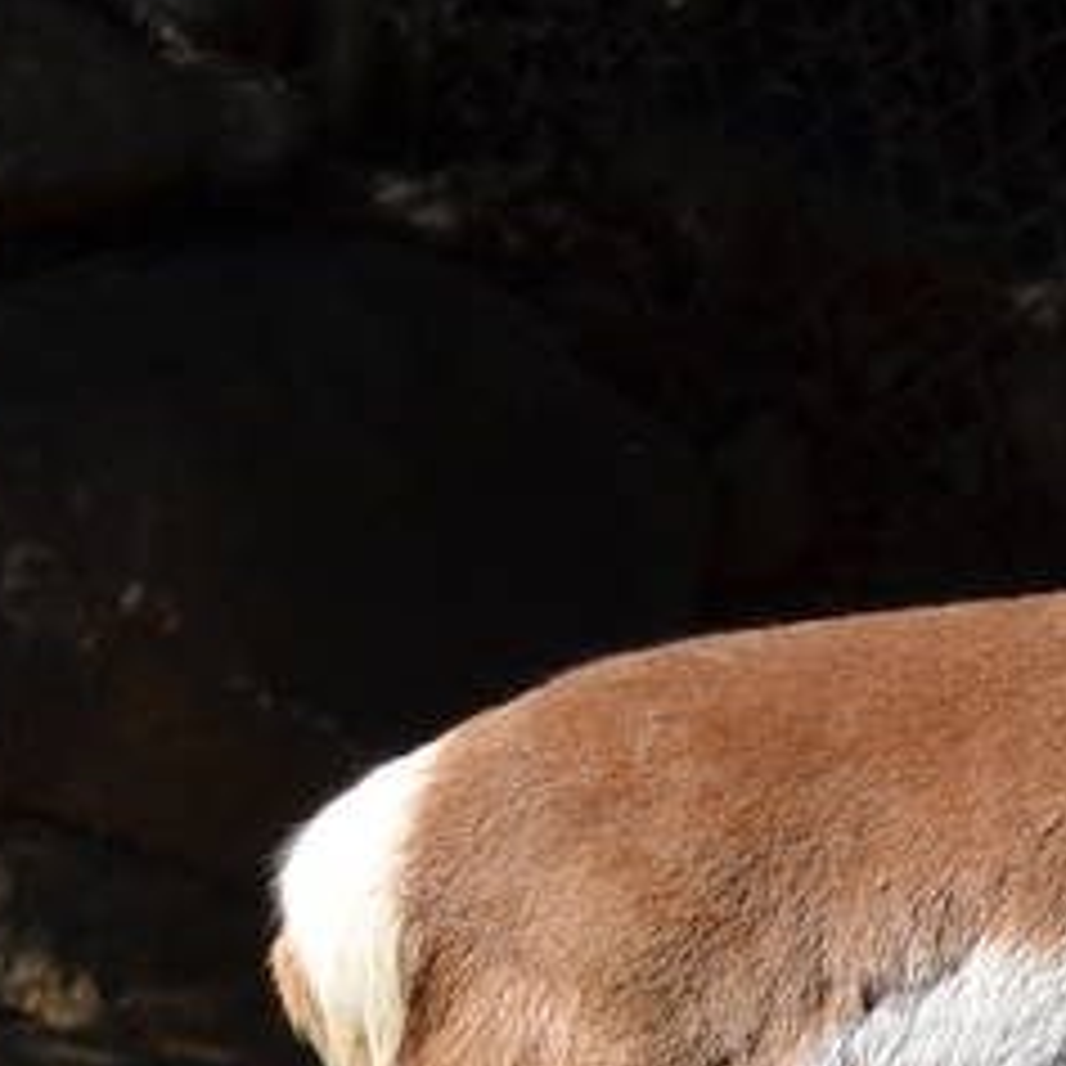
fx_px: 34666
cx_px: 1516
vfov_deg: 1.8
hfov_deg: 1.8
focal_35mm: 995
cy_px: 1079
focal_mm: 116
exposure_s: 1/640
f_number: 6.3
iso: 200
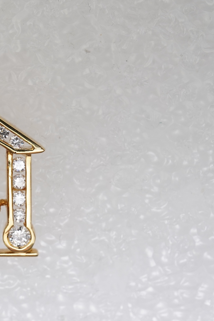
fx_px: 660
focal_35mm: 74
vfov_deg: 27.3
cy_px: 162
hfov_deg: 17.7
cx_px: -24
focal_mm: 30
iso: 500
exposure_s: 1/125
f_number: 18
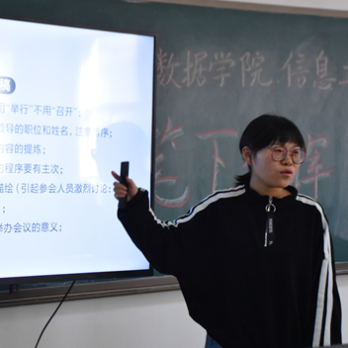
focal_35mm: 88
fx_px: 1001
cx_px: 41
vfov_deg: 19.7
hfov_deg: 19.4
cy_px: 183
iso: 2000
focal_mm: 38
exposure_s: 1/160
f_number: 5
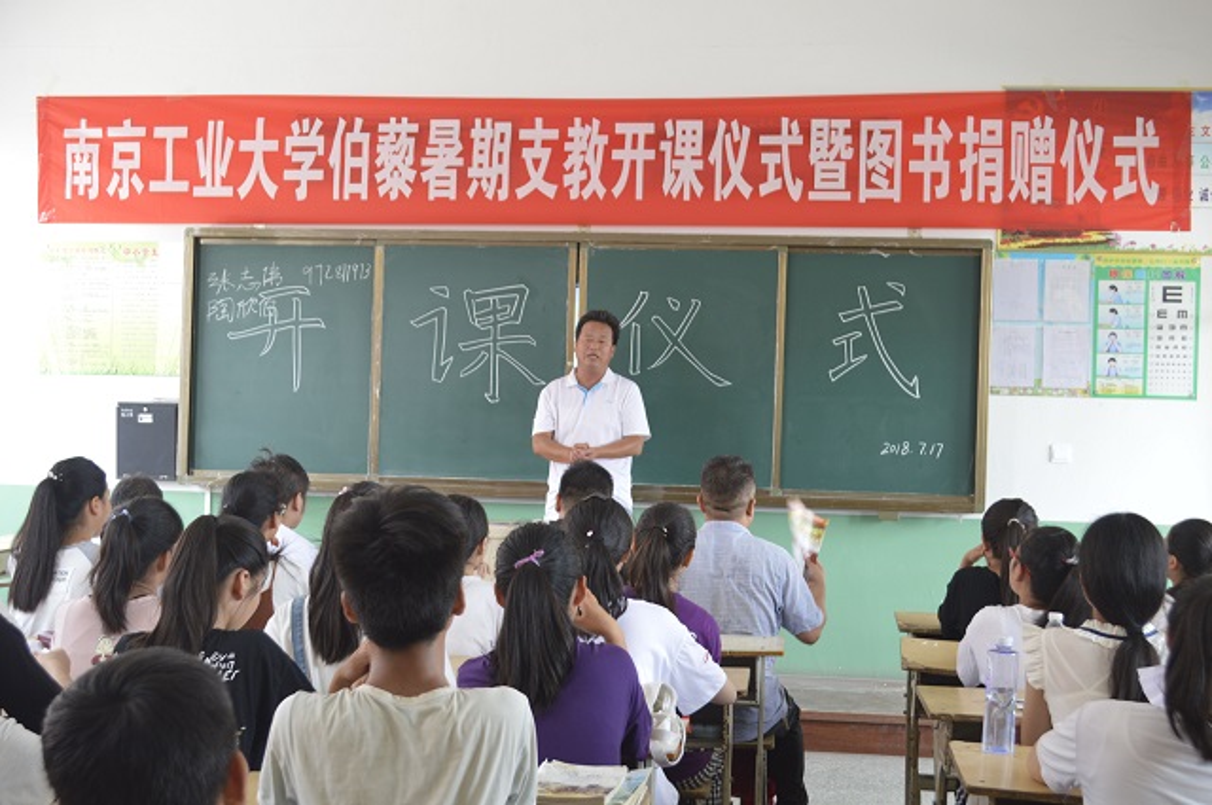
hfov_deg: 41.2
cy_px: 402
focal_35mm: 48
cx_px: 606
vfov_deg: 28.0
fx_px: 1614
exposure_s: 1/40
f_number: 5.6
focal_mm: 32
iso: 400
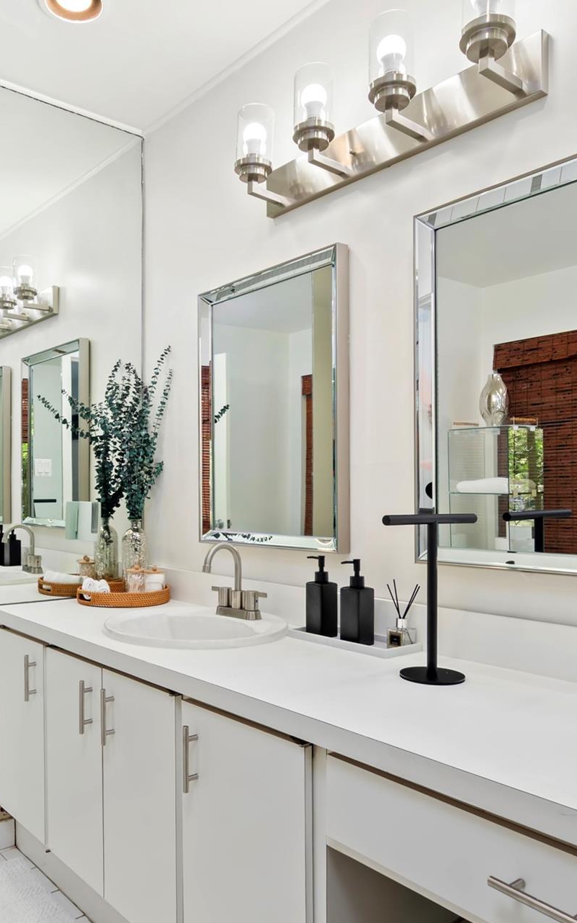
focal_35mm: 27
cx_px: 197
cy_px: 477
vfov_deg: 68.8
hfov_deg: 45.7
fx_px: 675
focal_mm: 11
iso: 200
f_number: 8
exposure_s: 1/1.67
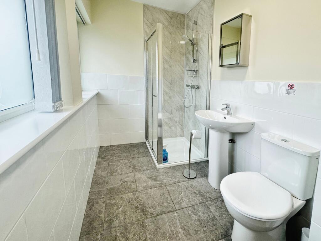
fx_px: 130
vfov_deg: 85.7
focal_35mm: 14
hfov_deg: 102.0
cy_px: 120
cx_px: 160
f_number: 2.2
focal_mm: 2.22
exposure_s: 1/100
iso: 160
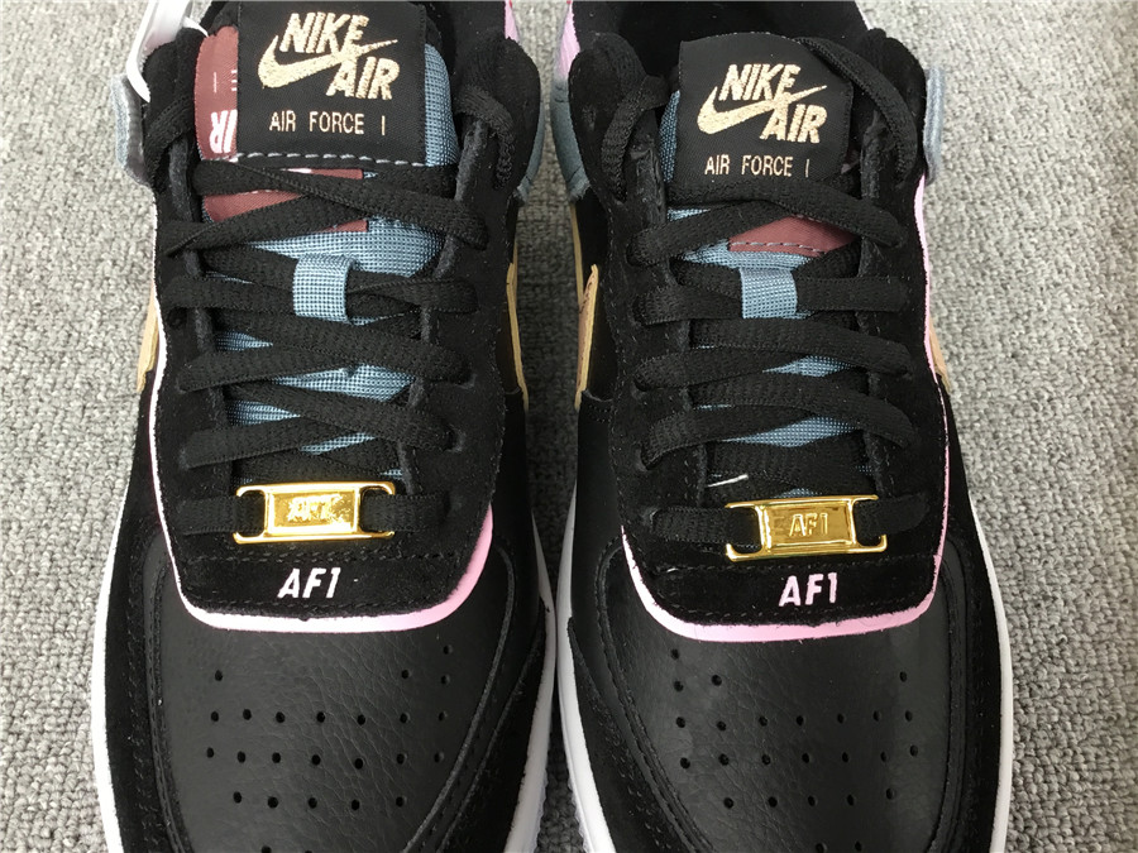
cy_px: 426
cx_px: 569
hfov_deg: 58.4
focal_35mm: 31
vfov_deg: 45.4
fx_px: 1019
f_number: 2.4
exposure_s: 1/33
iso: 40
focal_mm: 3.3
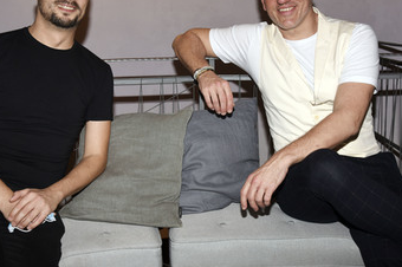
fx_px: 591
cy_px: 104
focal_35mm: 53
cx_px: 184
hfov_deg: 37.5
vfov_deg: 25.4
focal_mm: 40
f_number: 6.3
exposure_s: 1/125
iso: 640
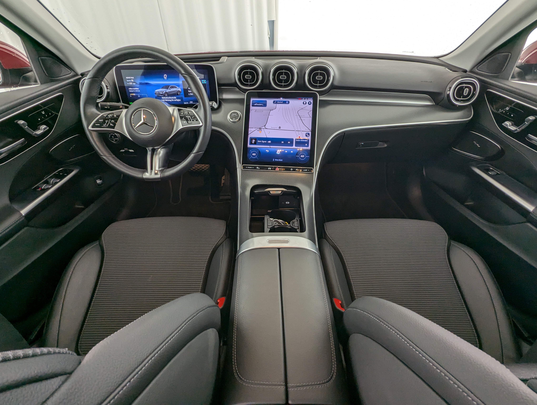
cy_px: 202
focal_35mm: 16
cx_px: 268
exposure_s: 1/54.3
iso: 72
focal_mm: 2.35
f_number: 2.2
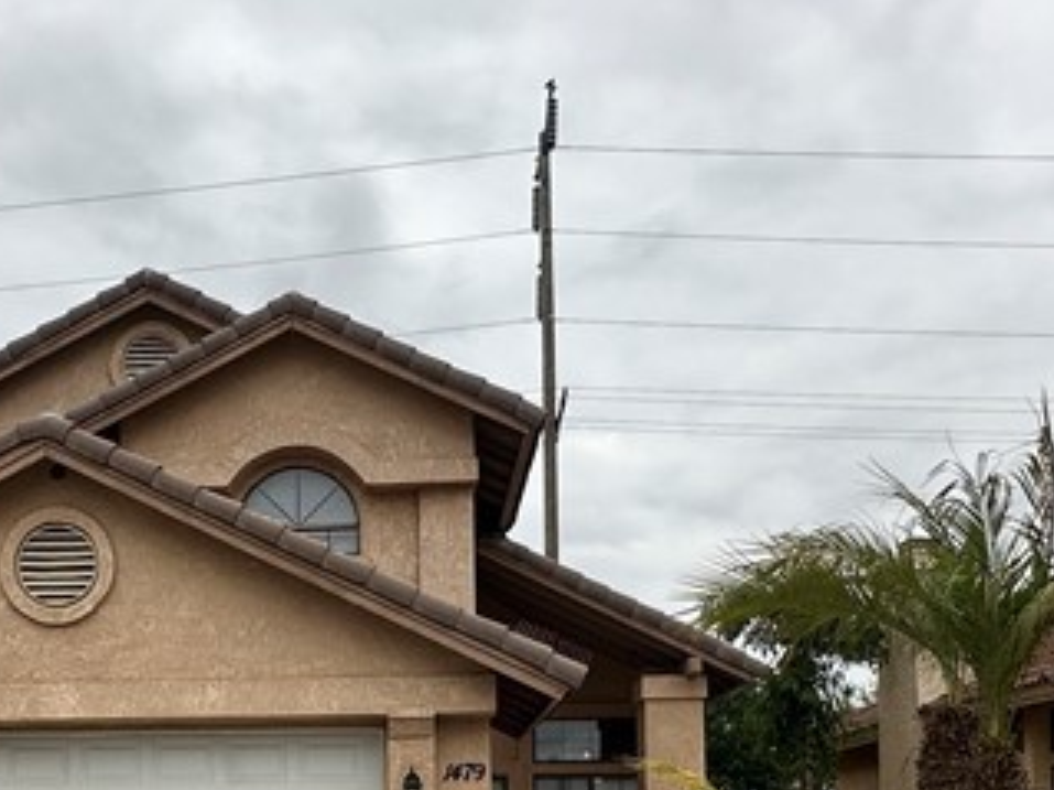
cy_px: 790
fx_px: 1370
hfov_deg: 41.3
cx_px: 320
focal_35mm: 45
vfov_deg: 30.0
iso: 50
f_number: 2.2
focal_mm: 2.22
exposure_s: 1/2053
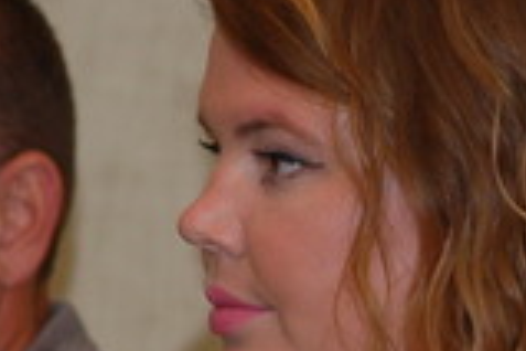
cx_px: 404
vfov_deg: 1.8
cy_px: 358
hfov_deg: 2.7
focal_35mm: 765
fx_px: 11177
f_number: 4.8
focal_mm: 116
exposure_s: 1/60
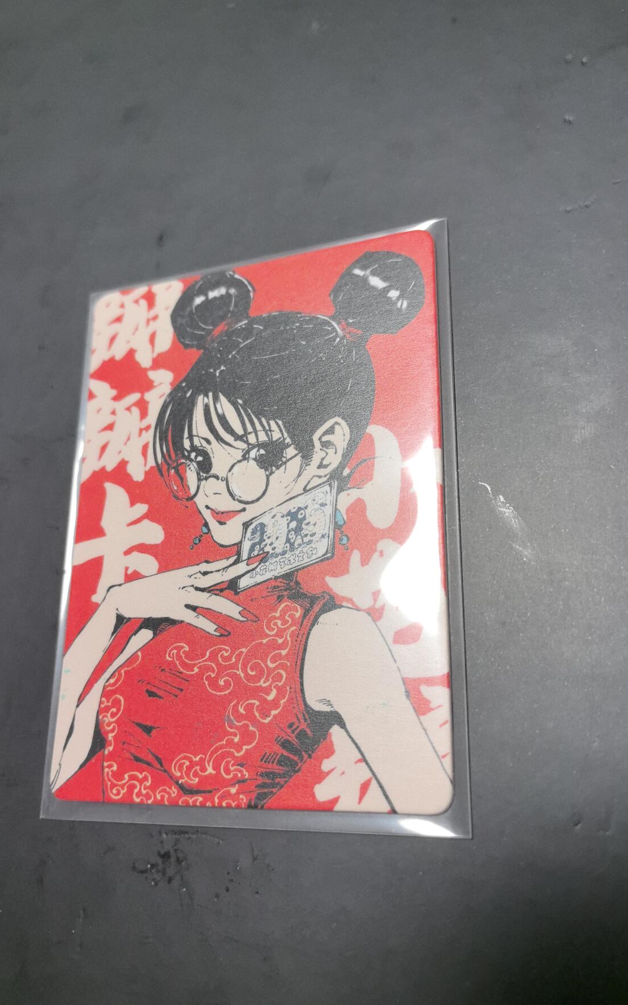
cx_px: 293
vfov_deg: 64.6
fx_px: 794
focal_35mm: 29
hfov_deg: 43.1
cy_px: 506
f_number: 2
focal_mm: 5.75
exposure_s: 1/100
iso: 250
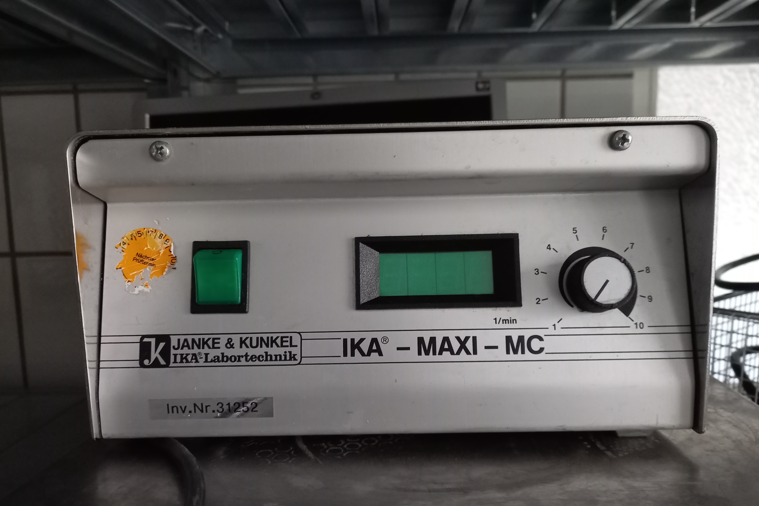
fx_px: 569
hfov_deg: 67.4
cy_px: 283
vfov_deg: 47.8
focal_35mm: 27
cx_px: 376
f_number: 1.8
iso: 1000
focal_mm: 4.65
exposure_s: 1/20
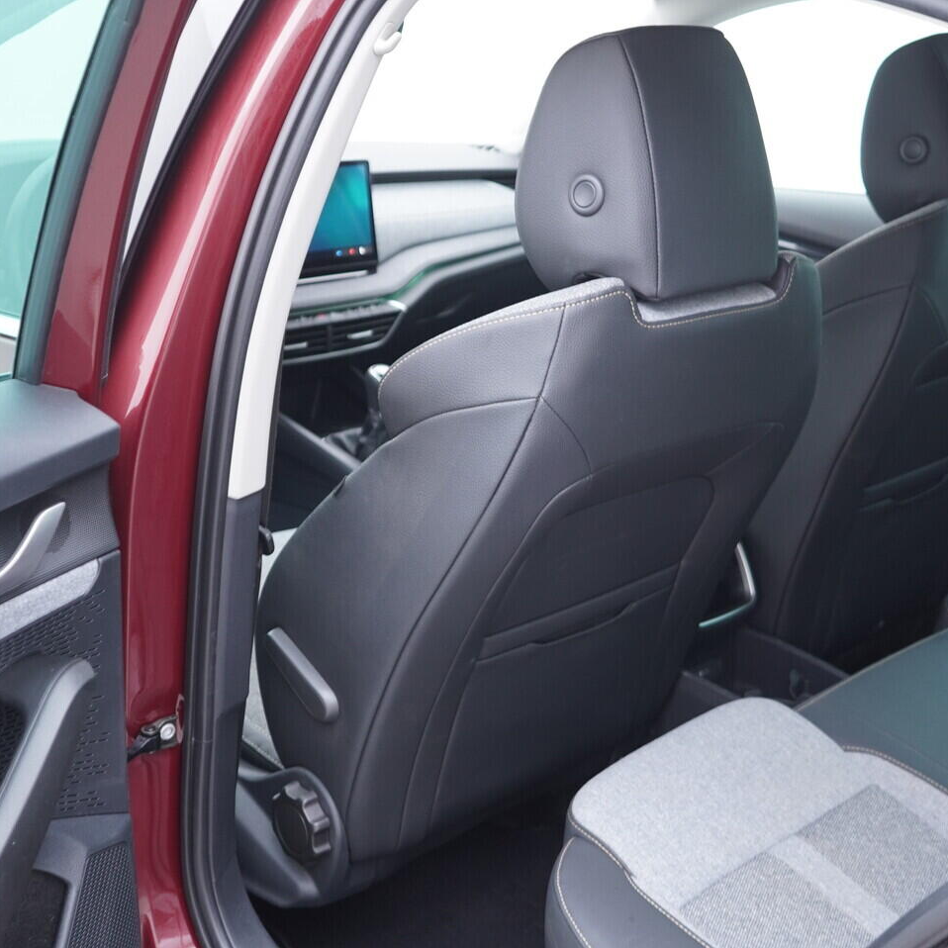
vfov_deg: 36.8
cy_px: 474
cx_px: 583
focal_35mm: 46
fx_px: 1425
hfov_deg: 36.6
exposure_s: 1/40
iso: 400
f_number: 2.8
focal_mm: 24
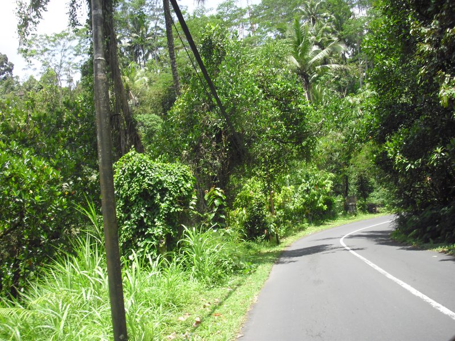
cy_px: 170
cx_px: 228
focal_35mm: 38
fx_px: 499
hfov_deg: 49.0
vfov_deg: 37.7
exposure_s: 1/80
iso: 100
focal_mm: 6.2
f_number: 8
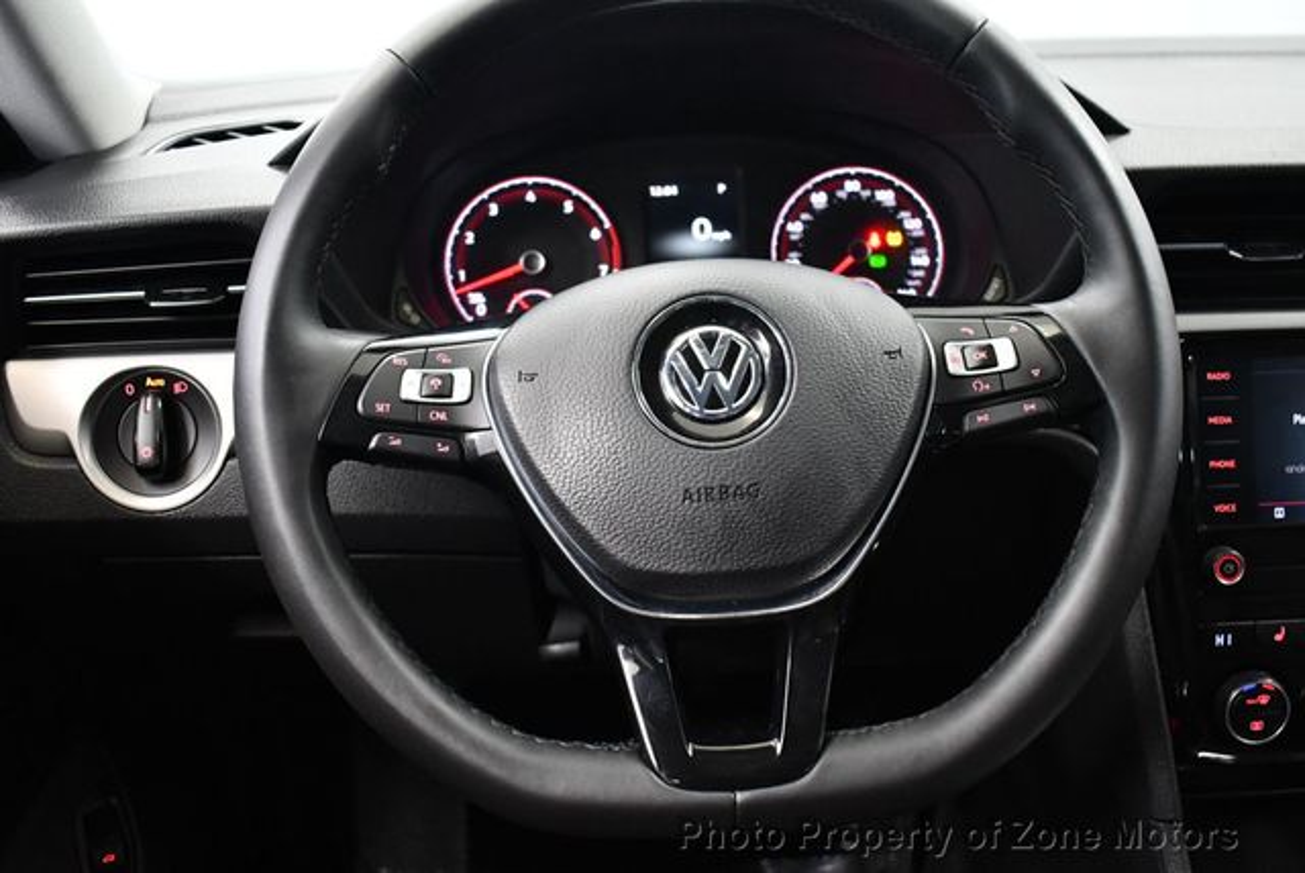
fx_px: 1306
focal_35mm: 36
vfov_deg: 36.9
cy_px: 436
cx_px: 652
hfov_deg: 53.1
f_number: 3.5
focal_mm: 18
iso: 3200
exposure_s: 1/60
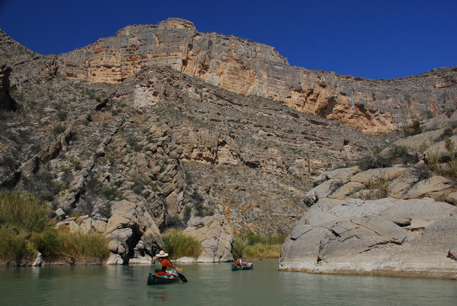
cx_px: 228
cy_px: 153
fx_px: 381
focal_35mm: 30
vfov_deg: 43.7
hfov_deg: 61.9
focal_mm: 20
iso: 160
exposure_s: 1/250
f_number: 8
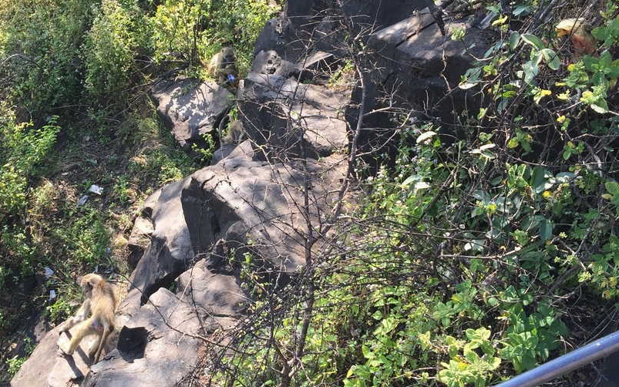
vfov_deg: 26.3
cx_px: 246
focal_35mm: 49
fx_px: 827
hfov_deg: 40.9
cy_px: 190
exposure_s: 1/250
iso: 32
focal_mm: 4.15
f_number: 2.2
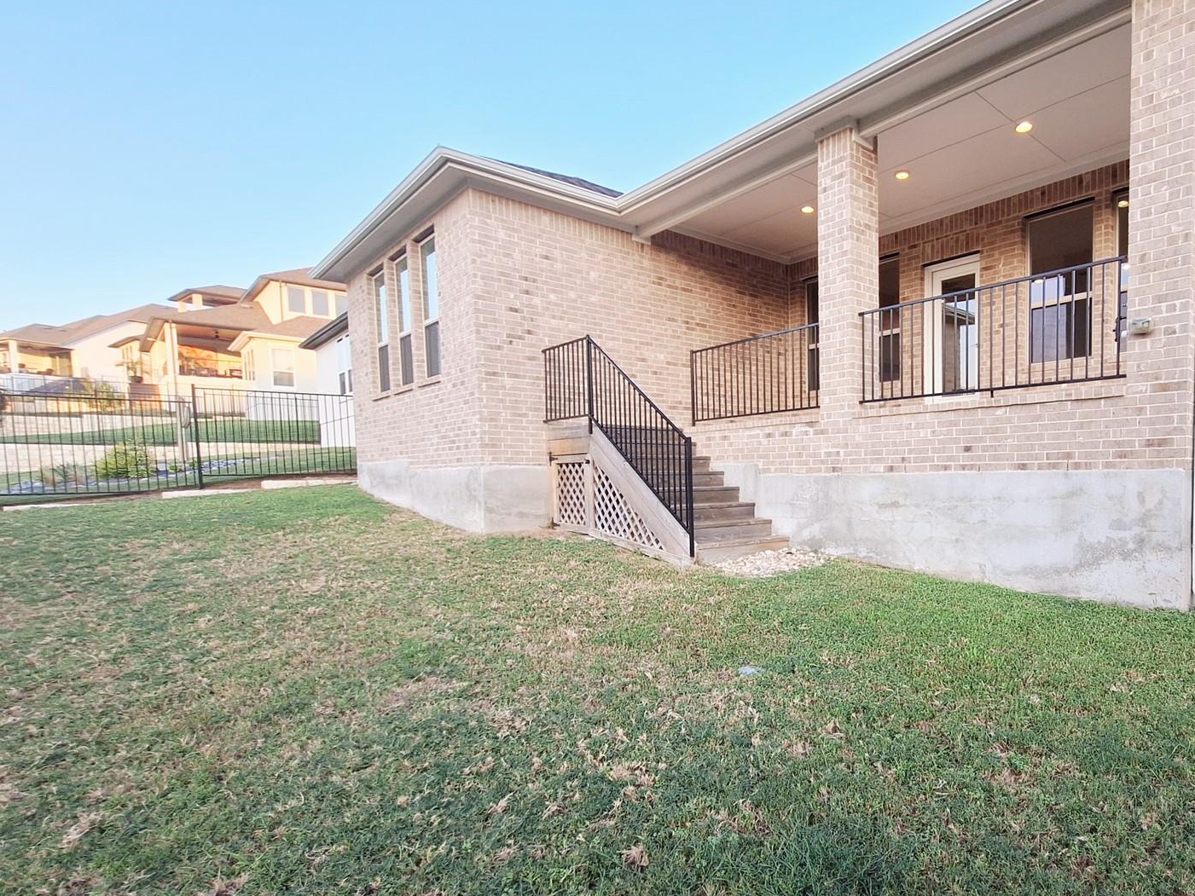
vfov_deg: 68.3
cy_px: 520
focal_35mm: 19
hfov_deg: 80.2
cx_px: 847
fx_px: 656
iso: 40
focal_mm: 1.74
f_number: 2.2
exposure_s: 1/171
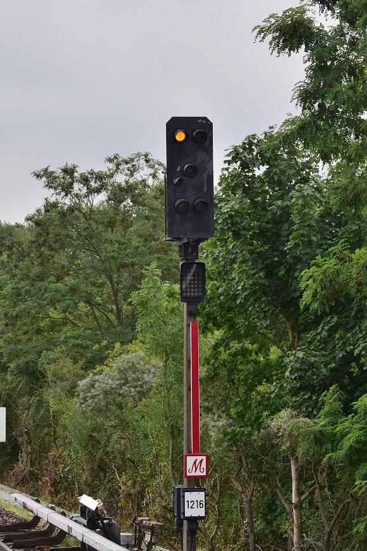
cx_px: 183
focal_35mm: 161
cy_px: 296
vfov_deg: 12.8
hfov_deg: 8.5
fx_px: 2463
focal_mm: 78
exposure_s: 1/500
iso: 500
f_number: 7.1
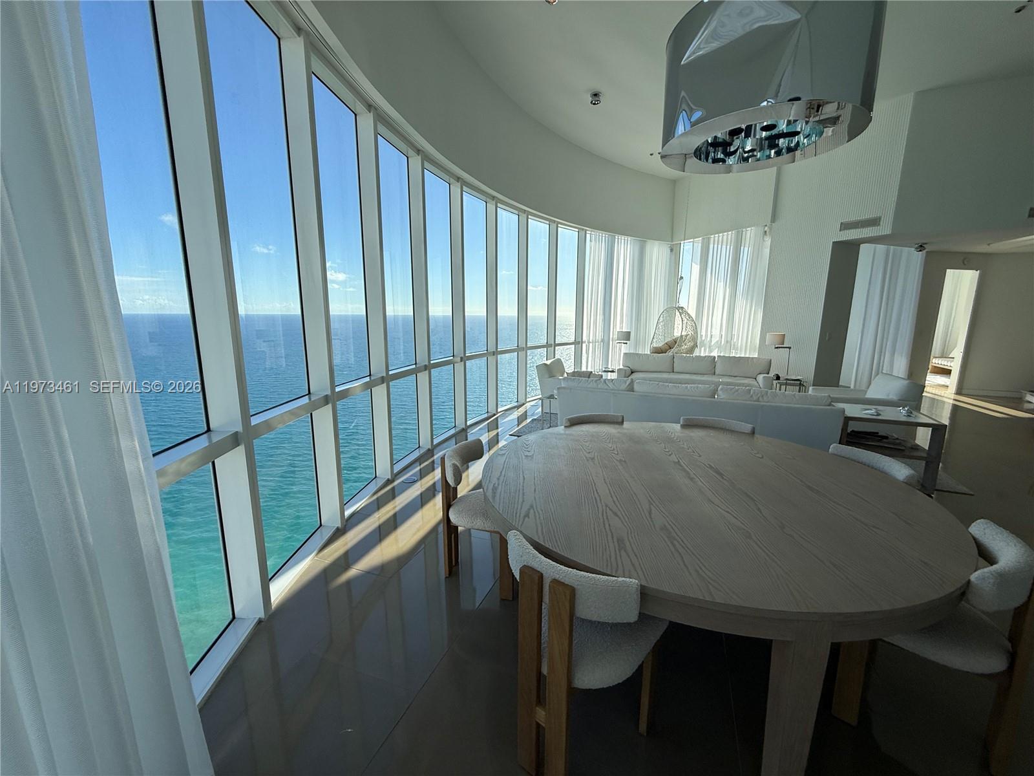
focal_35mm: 14
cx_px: 517
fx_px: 418
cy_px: 388
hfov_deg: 102.1
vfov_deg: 85.7
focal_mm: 2.22
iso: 50
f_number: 2.2
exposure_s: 1/809
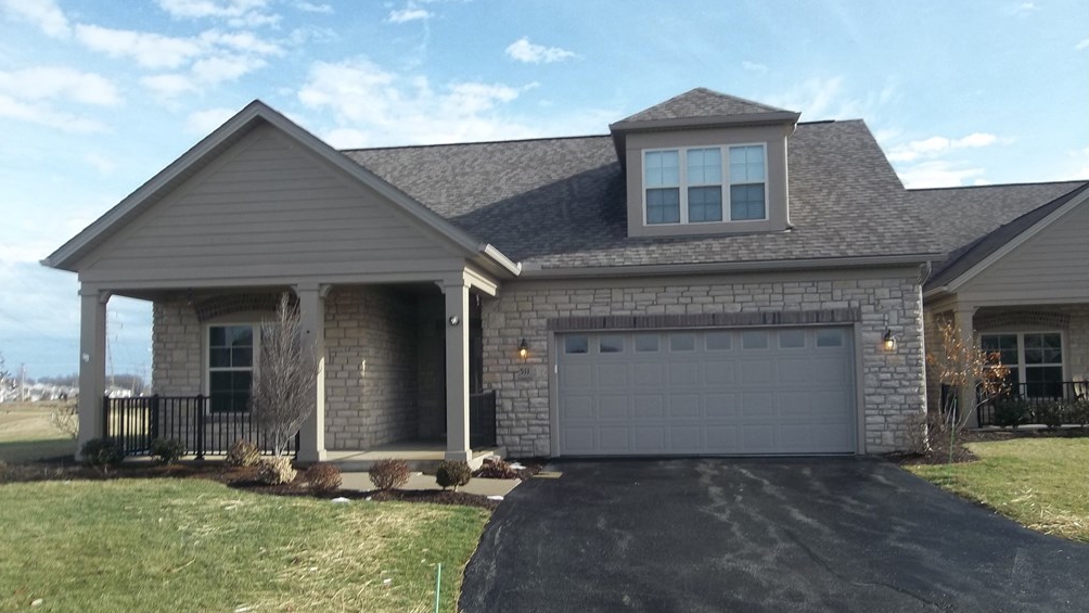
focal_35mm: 30
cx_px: 535
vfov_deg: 38.9
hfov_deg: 64.3
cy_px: 347
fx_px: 866
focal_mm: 4.9
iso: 80
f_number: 8.9
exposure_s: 1/100
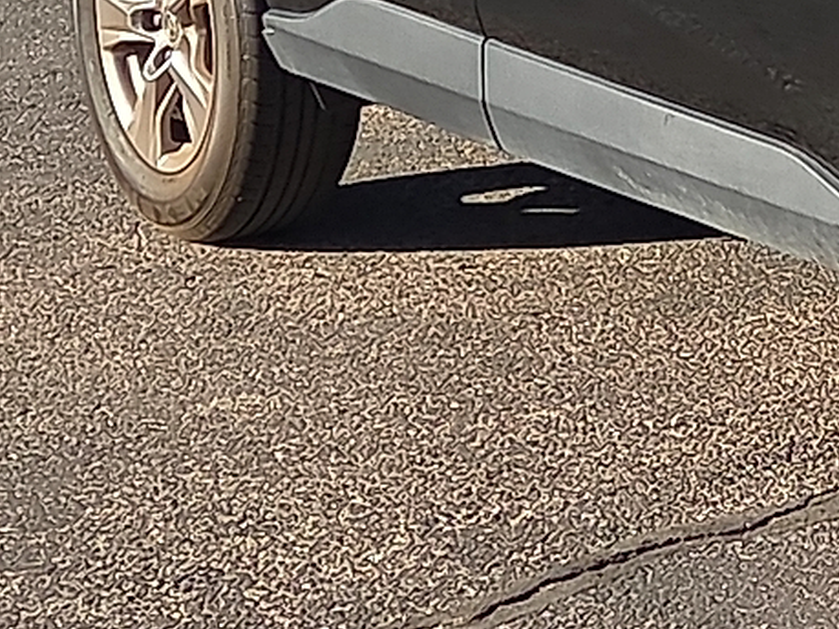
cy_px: -207
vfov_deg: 8.9
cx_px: 1334
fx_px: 3974
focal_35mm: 164
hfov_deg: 11.5
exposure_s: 1/1111
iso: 25
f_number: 1.8
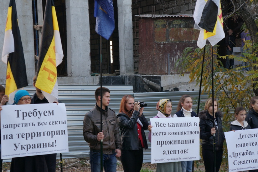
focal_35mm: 75
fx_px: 534
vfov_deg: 18.3
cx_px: 123
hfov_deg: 27.2
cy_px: 90
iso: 320
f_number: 5
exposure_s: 1/80
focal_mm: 45
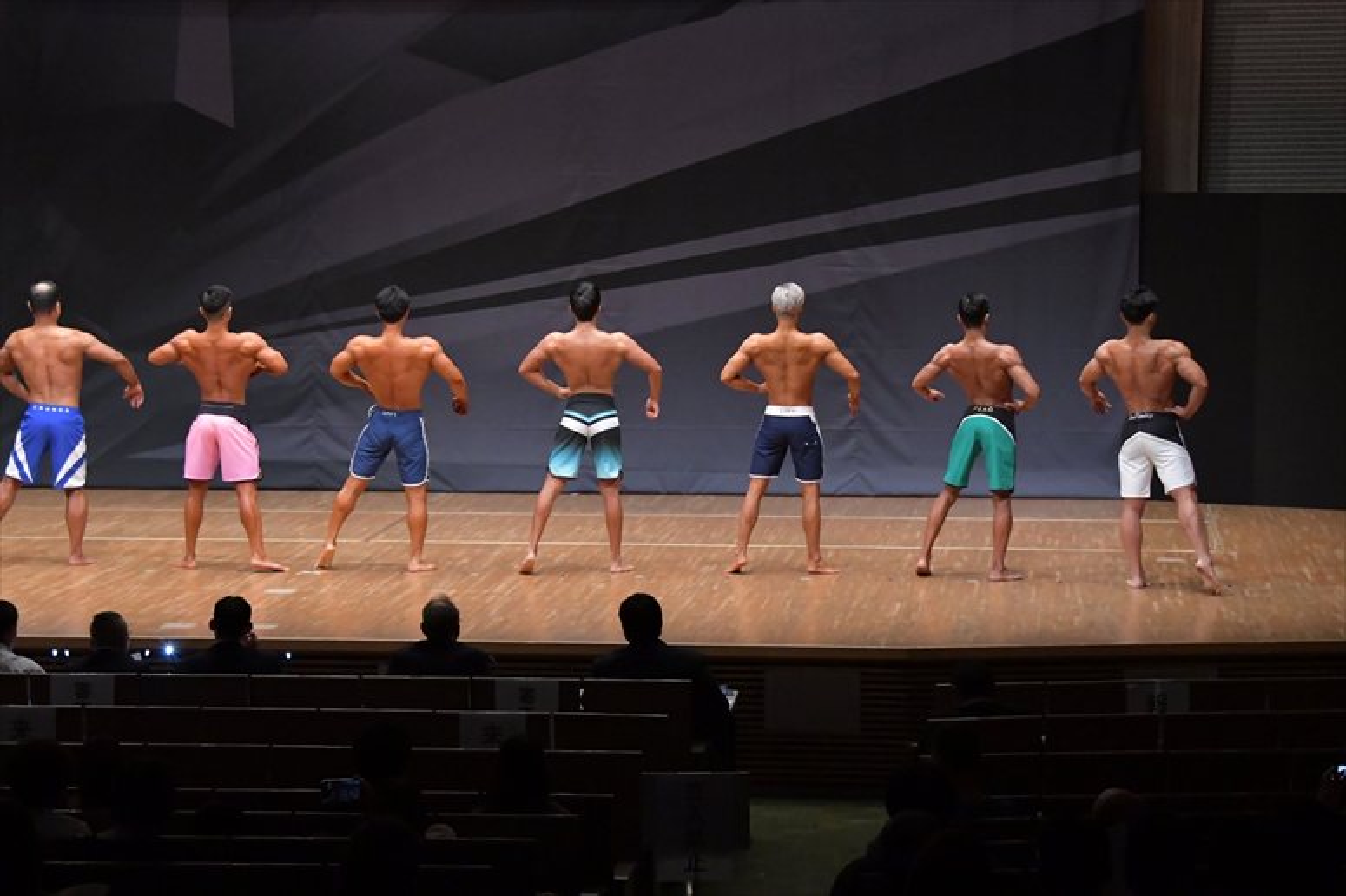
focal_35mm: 97
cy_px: 448
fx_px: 3625
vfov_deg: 14.1
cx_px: 673
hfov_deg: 21.0
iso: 6400
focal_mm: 65
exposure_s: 1/400
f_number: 5.6
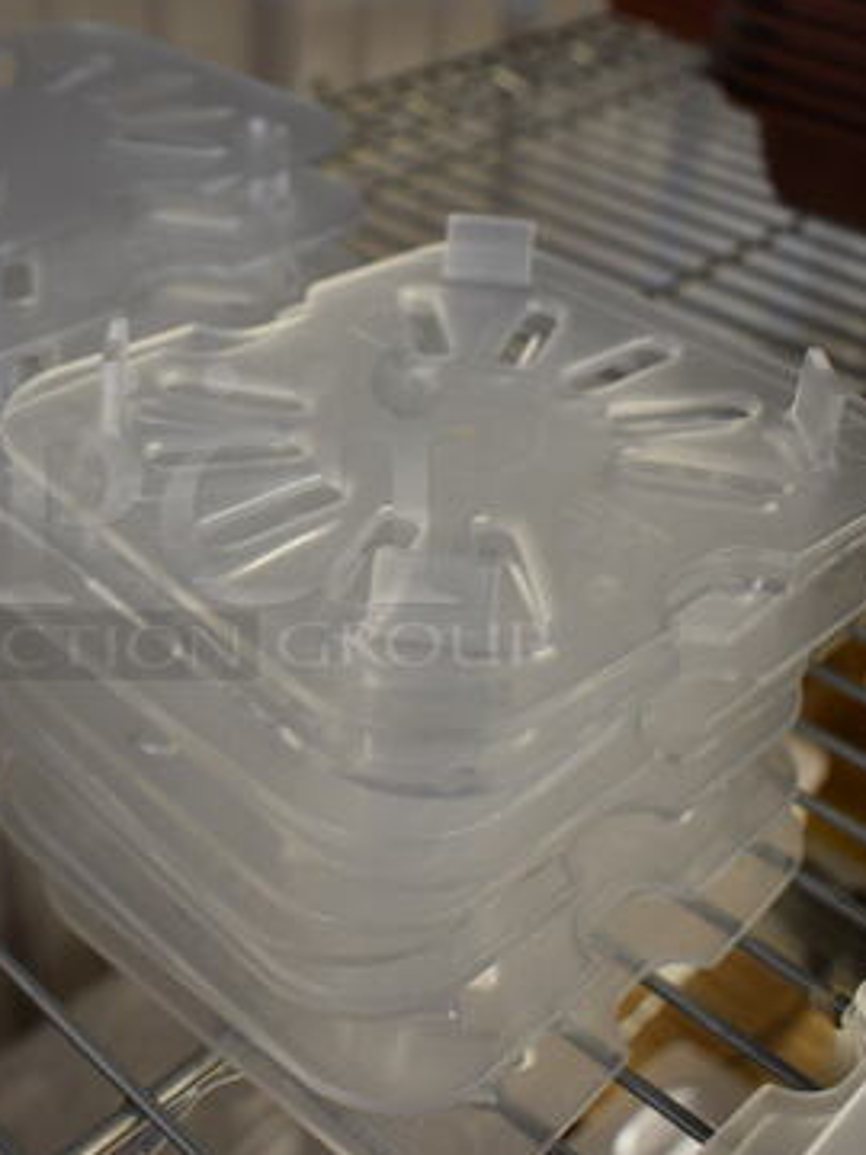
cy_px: 510
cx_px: 221
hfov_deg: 32.3
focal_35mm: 44
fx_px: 1468
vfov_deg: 42.9
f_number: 4.5
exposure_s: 1/60
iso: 800
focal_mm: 18
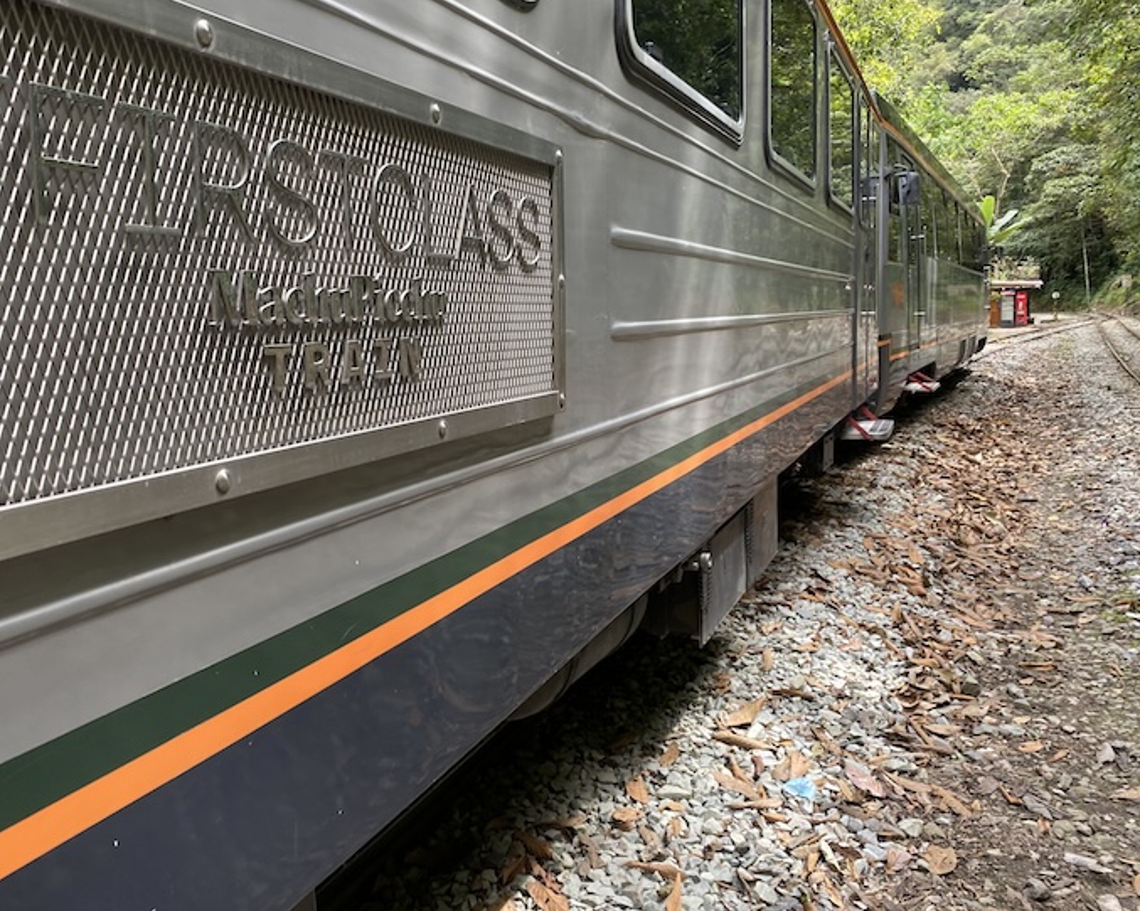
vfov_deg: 48.4
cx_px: 552
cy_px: 423
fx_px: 1012
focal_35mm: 30
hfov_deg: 58.8
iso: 50
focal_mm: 4.25
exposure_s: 1/121
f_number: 1.8
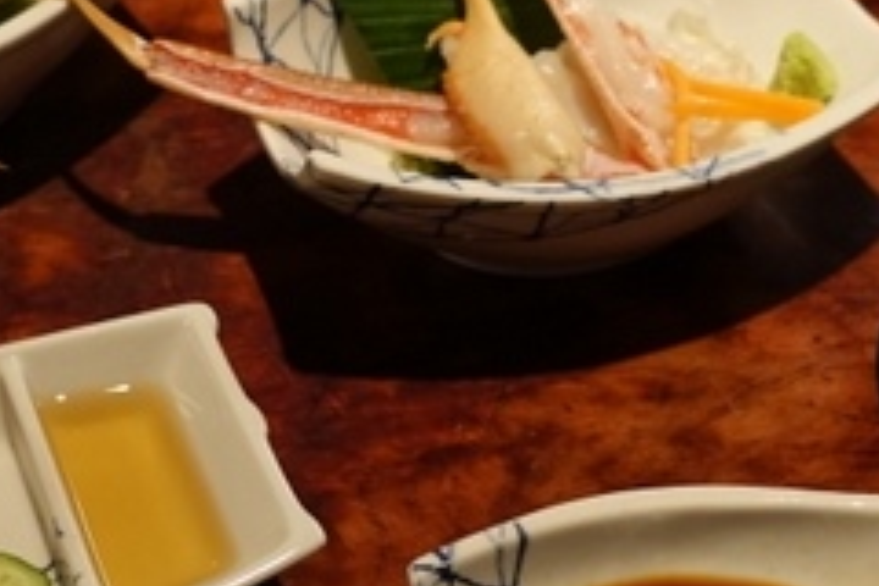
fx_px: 1709
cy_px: 214
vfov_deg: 19.4
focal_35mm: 70
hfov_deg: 28.2
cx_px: 172
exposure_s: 1/30
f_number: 1.8
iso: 500
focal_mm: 8.8
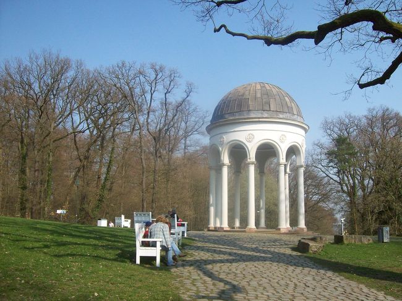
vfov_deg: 39.6
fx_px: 418
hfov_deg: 51.4
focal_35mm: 36
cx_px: 201
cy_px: 150
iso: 80
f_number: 4.8
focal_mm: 6
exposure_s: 1/410
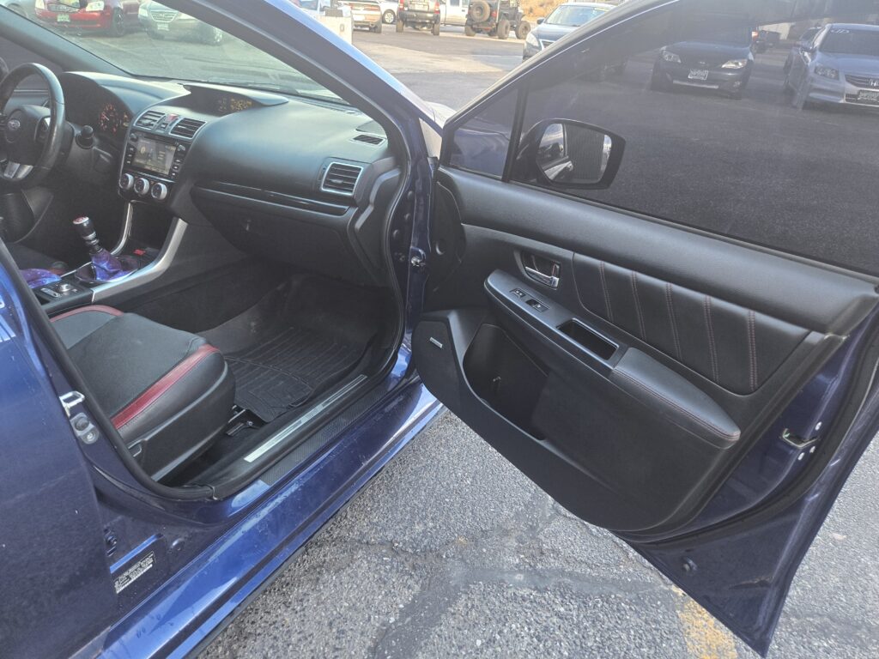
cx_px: 440
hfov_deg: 73.9
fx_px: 584
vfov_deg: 58.9
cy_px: 330
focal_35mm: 23
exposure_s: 1/180
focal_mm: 5.4
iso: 125
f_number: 1.8
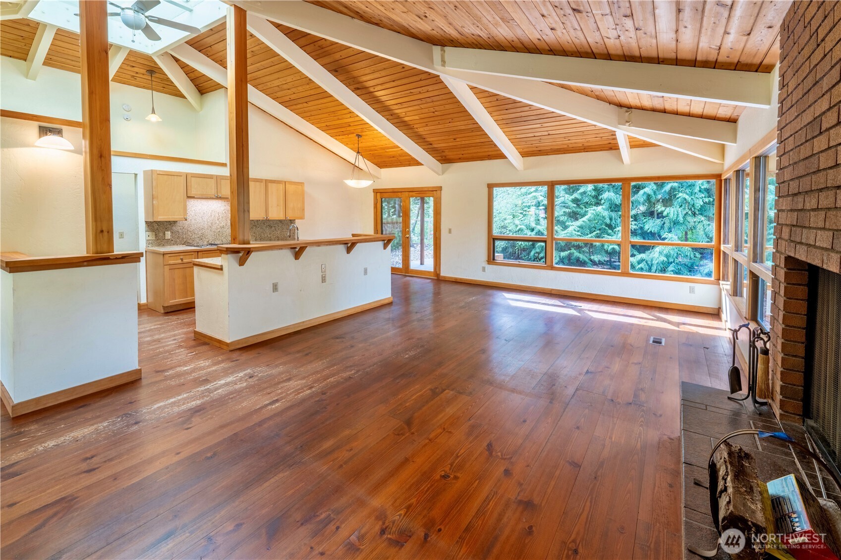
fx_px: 327
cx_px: 420
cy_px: 280
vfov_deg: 81.2
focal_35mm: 14
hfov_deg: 104.3
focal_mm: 14
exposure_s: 1/50
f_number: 9
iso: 320
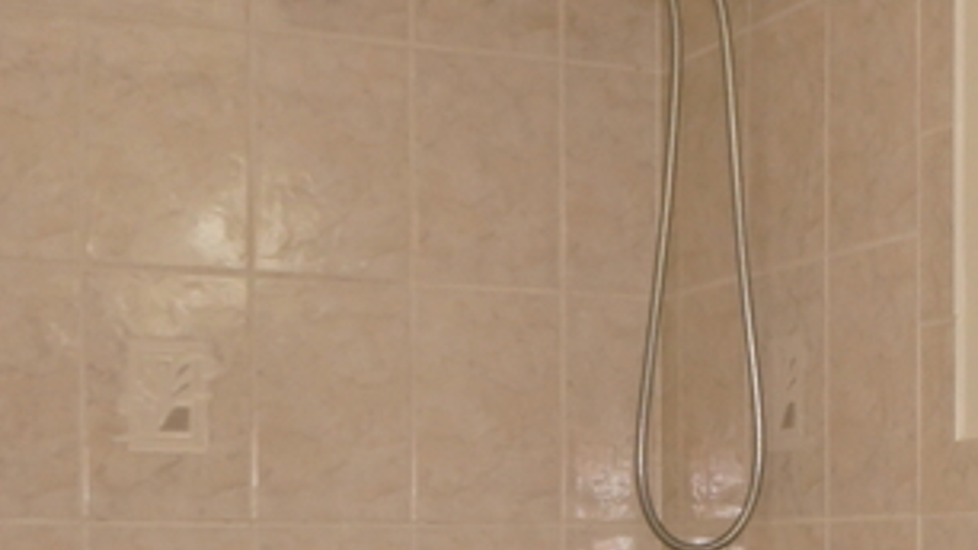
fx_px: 2152
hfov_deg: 25.0
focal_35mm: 83
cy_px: 611
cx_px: 839
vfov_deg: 14.2
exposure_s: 1/160
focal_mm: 10
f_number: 4
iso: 500
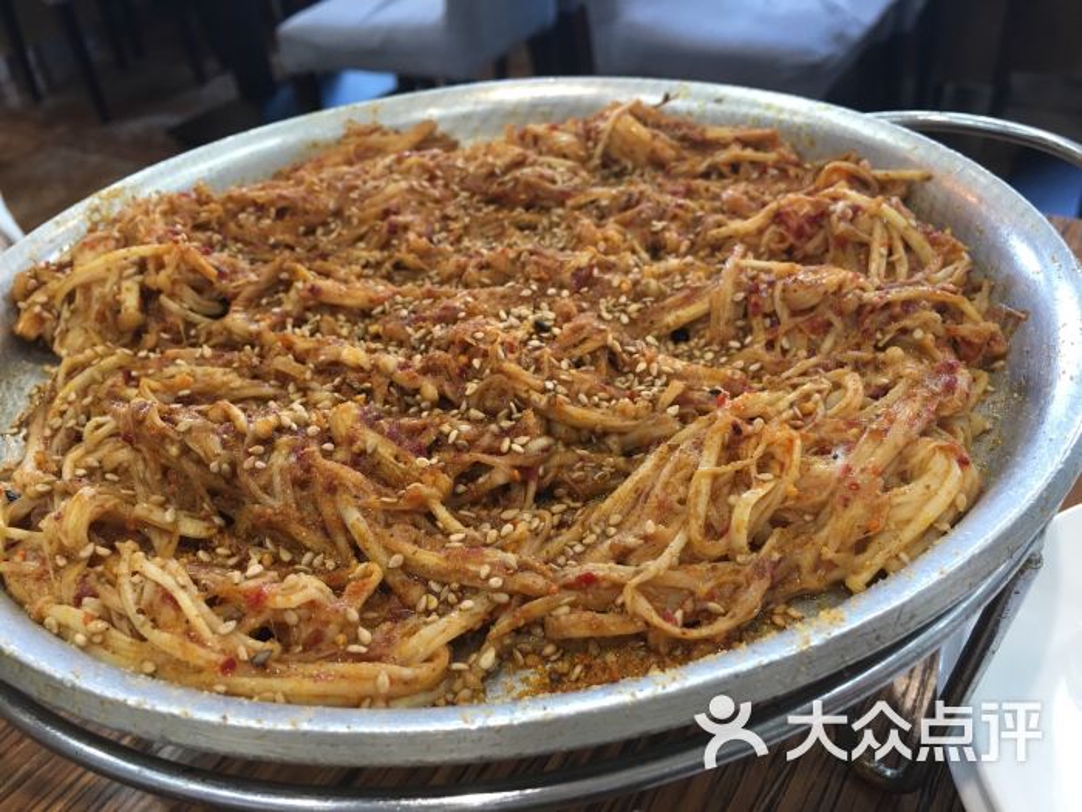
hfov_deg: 61.7
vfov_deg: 48.2
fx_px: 906
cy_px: 406
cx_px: 541
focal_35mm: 29
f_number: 2.2
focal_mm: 4.15
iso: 50
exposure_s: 1/33
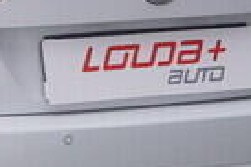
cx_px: -194
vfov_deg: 8.1
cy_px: -20
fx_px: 1175
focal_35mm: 169
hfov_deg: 11.4
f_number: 5
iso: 200
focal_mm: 15
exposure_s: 1/80
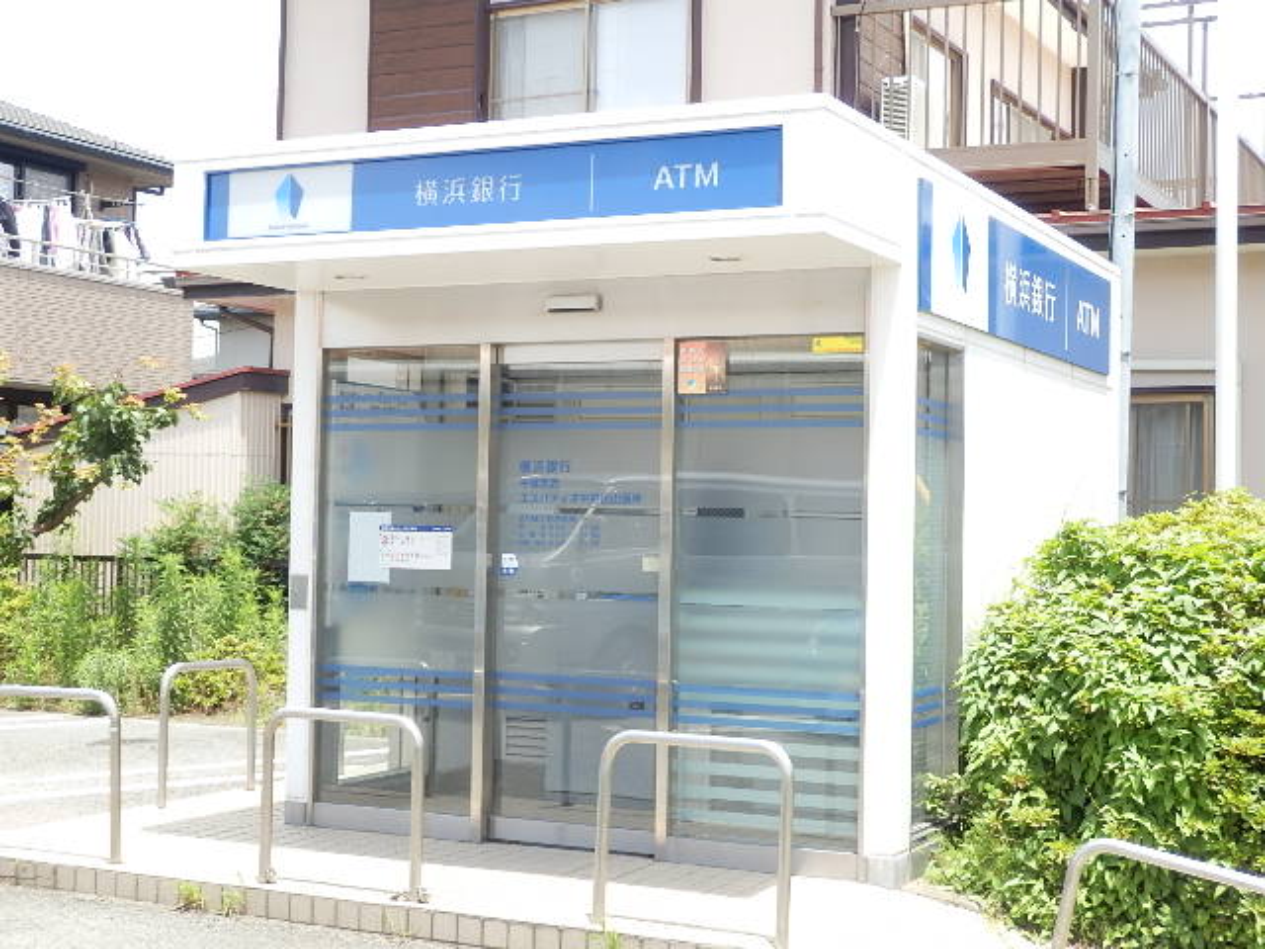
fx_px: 2302
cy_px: 474
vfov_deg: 23.3
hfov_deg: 30.7
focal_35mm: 63
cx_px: 632
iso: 80
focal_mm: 11.1
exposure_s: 1/200
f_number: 4.6
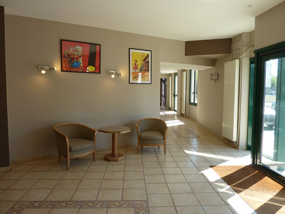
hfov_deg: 69.4
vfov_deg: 54.9
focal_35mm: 25
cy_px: 107
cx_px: 142
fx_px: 206
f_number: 3.3
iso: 80
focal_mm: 4.1
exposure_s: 1/100
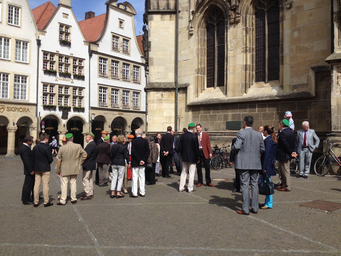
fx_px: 345
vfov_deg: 40.7
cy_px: 128
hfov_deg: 52.6
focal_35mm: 35
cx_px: 170
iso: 50
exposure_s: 1/1972
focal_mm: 4.28
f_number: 2.4
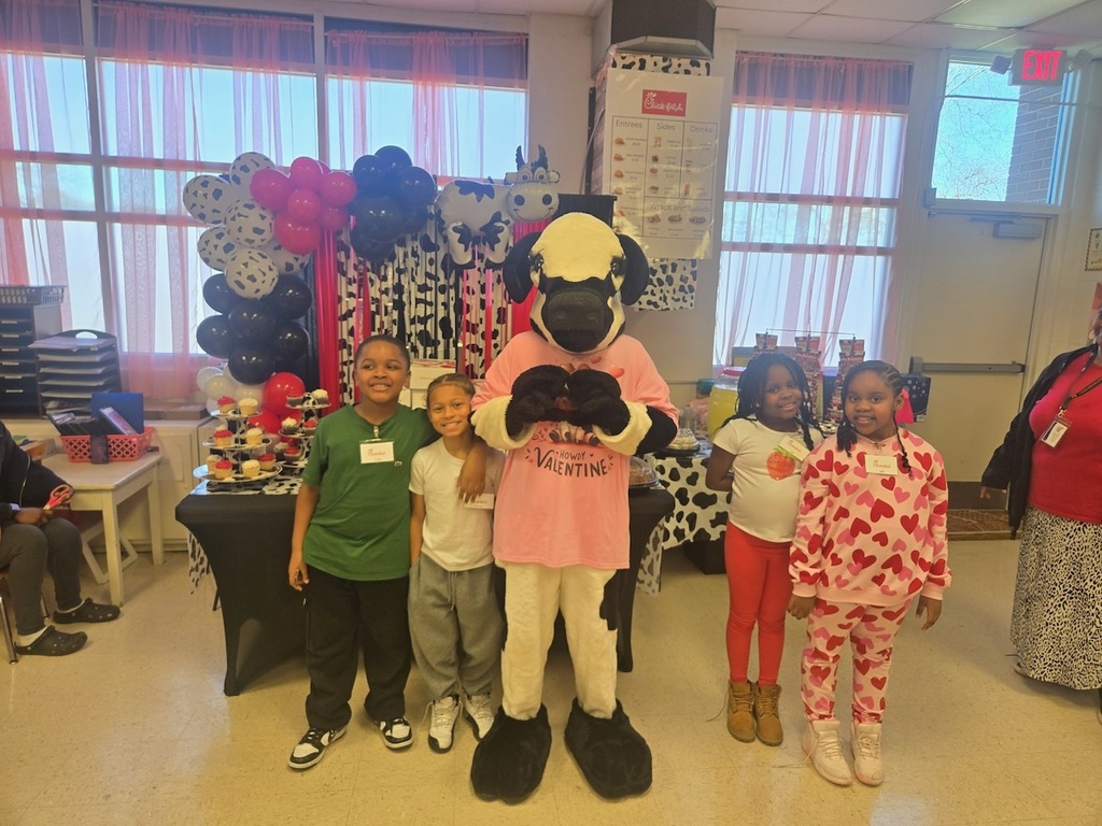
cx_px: 551
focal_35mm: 23
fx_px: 732
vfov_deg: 58.9
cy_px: 413
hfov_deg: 73.9
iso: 100
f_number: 1.8
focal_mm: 5.4
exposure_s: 1/120
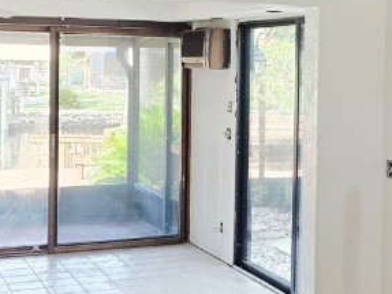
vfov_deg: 17.9
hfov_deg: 23.1
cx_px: 365
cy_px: 92
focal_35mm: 82
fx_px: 928
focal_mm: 6.3
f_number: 1.7
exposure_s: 1/120
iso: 160
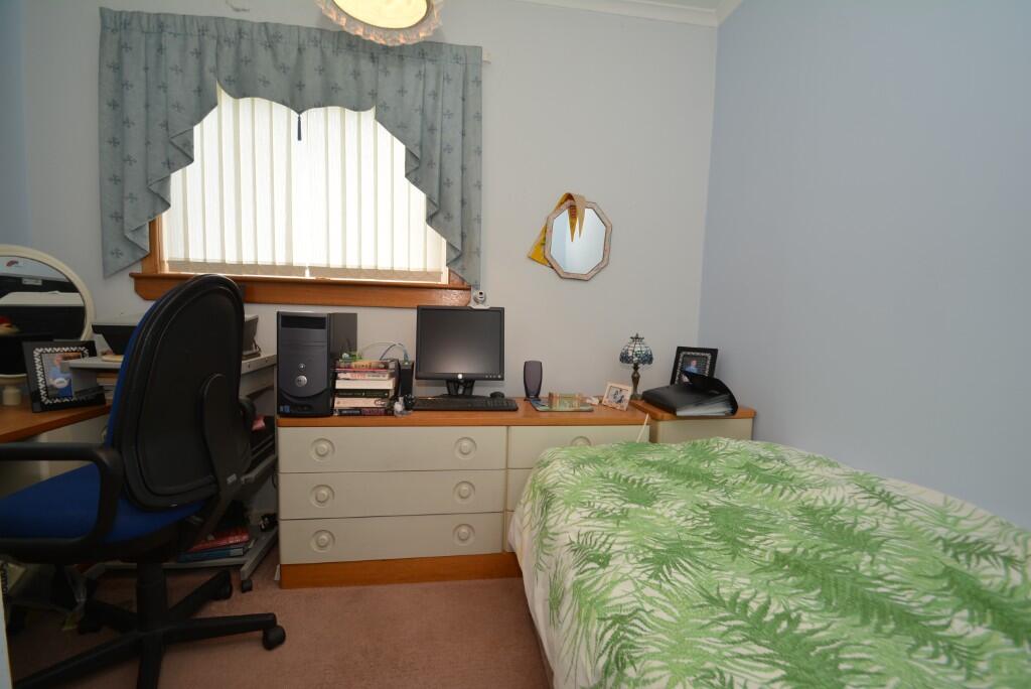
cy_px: 344
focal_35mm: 15
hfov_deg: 100.4
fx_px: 430
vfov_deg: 77.4
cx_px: 516
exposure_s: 1/15
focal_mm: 10
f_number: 5.6
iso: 100
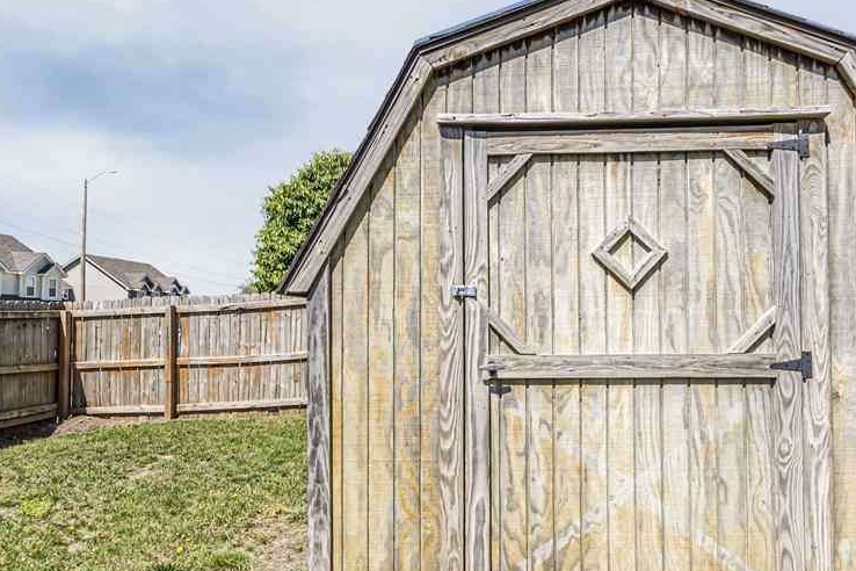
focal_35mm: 26
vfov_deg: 49.5
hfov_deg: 69.4
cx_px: 430
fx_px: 618
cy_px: 302
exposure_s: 1/200
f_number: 8
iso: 100
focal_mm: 10
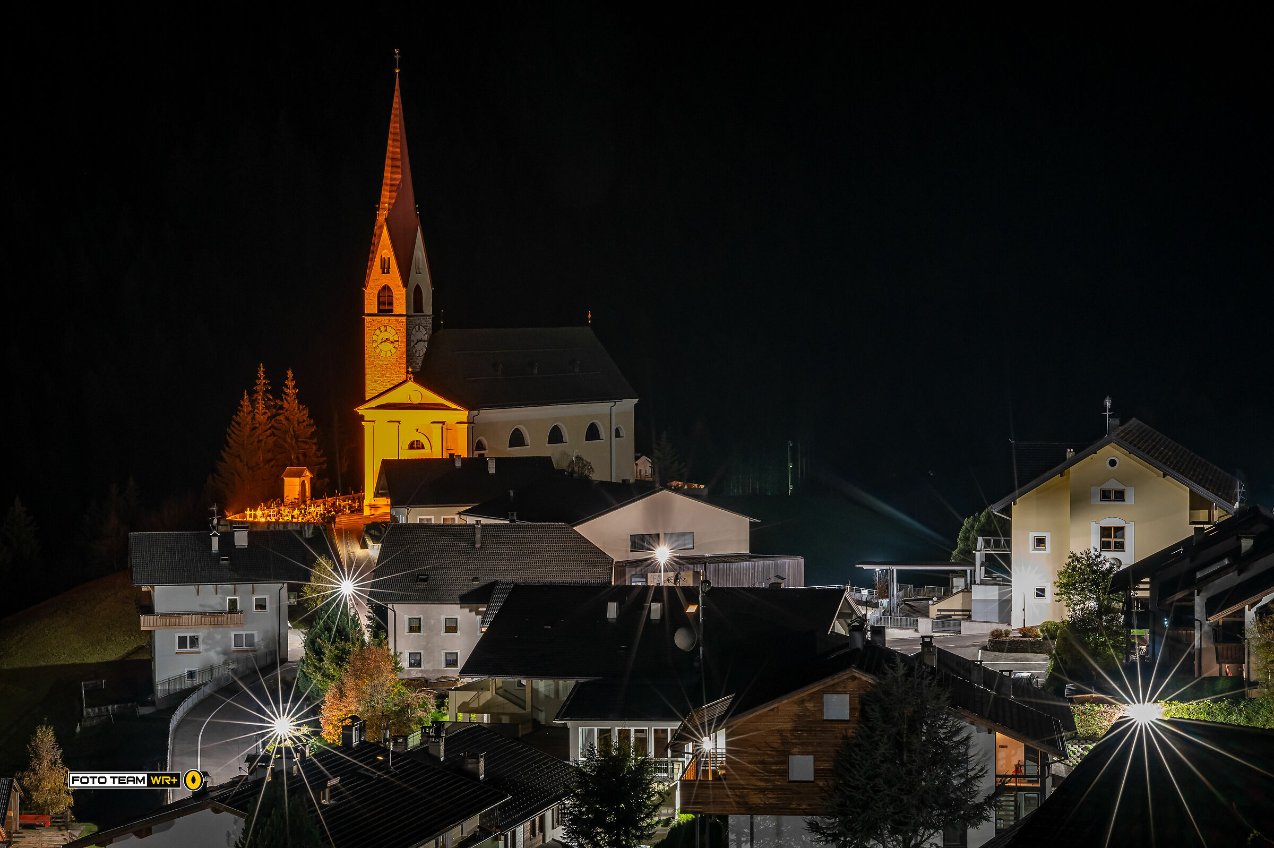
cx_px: 637
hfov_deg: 23.9
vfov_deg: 16.1
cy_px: 424
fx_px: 3006
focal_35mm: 85
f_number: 16
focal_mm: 85
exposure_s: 30
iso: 1600
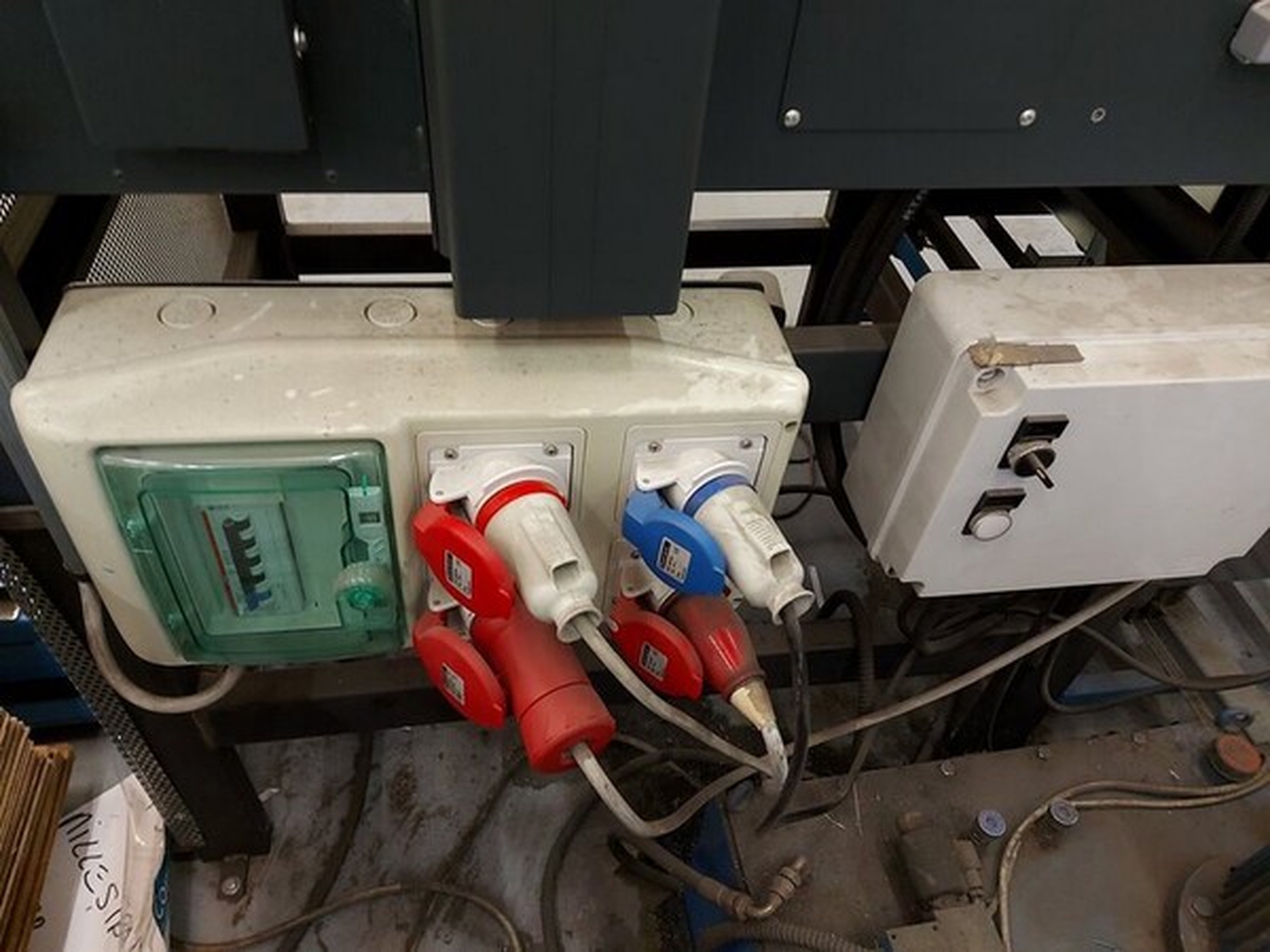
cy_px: 476
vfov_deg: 56.8
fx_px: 881
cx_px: 635
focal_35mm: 24
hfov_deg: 71.6
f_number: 1.8
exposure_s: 1/30
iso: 200
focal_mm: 5.23
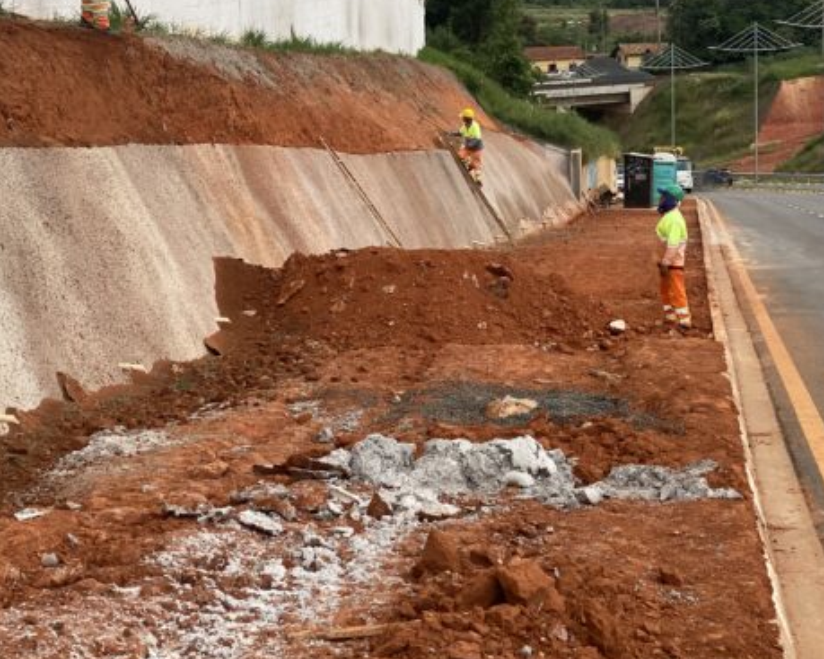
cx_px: 427
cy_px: 246
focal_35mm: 85
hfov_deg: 22.5
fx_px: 2072
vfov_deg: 18.0
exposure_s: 1/872
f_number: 2
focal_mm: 6
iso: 20
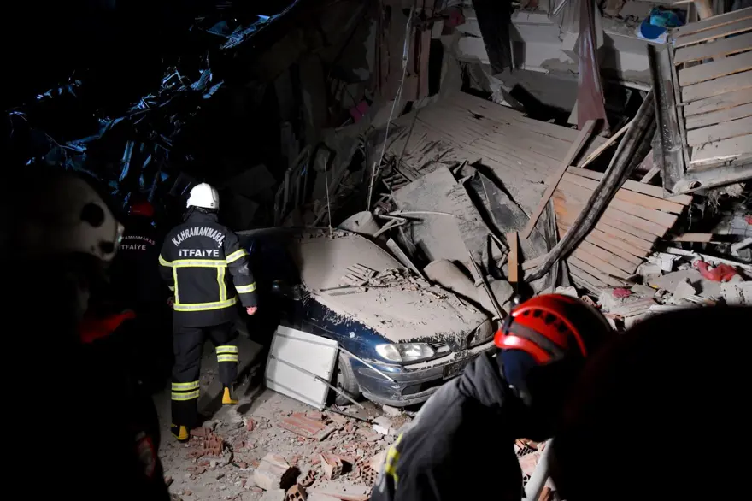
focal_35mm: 24
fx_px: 501
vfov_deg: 53.1
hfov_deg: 73.8
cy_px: 250
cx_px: 376
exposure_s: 1/1000
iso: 2500
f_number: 3.2
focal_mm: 24
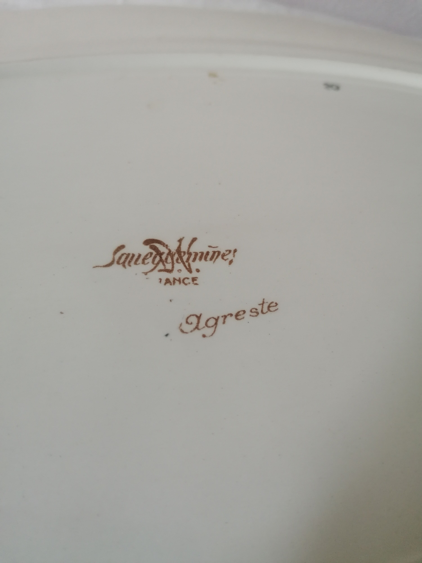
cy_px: 282
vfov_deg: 65.3
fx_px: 439
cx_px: 211
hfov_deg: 51.4
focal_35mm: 27
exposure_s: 1/16.7
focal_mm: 4.75
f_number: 1.8
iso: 640
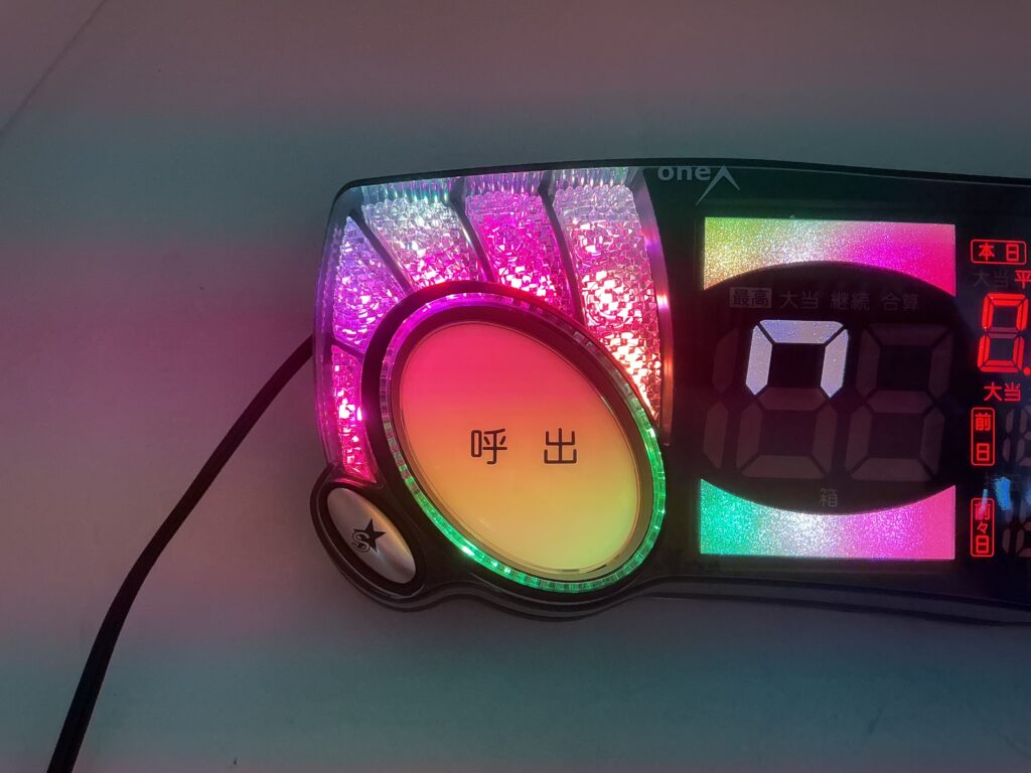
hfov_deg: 61.7
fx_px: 864
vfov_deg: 48.2
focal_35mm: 29
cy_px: 386
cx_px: 516
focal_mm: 3
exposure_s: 1/100
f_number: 1.8
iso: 50
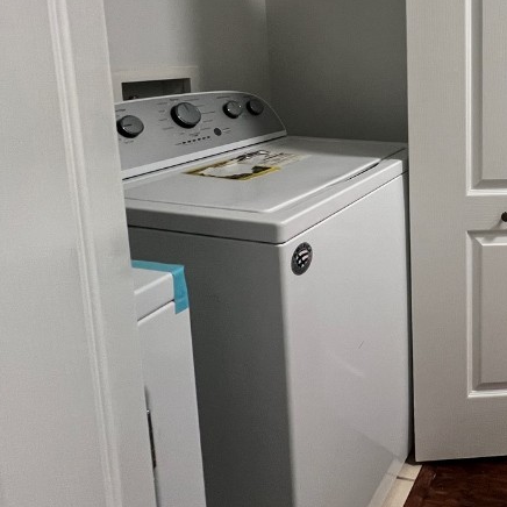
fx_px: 447
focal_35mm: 27
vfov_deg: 55.3
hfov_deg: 48.2
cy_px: 108
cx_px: 512
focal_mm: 1.57
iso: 250
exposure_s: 1/60
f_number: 1.8
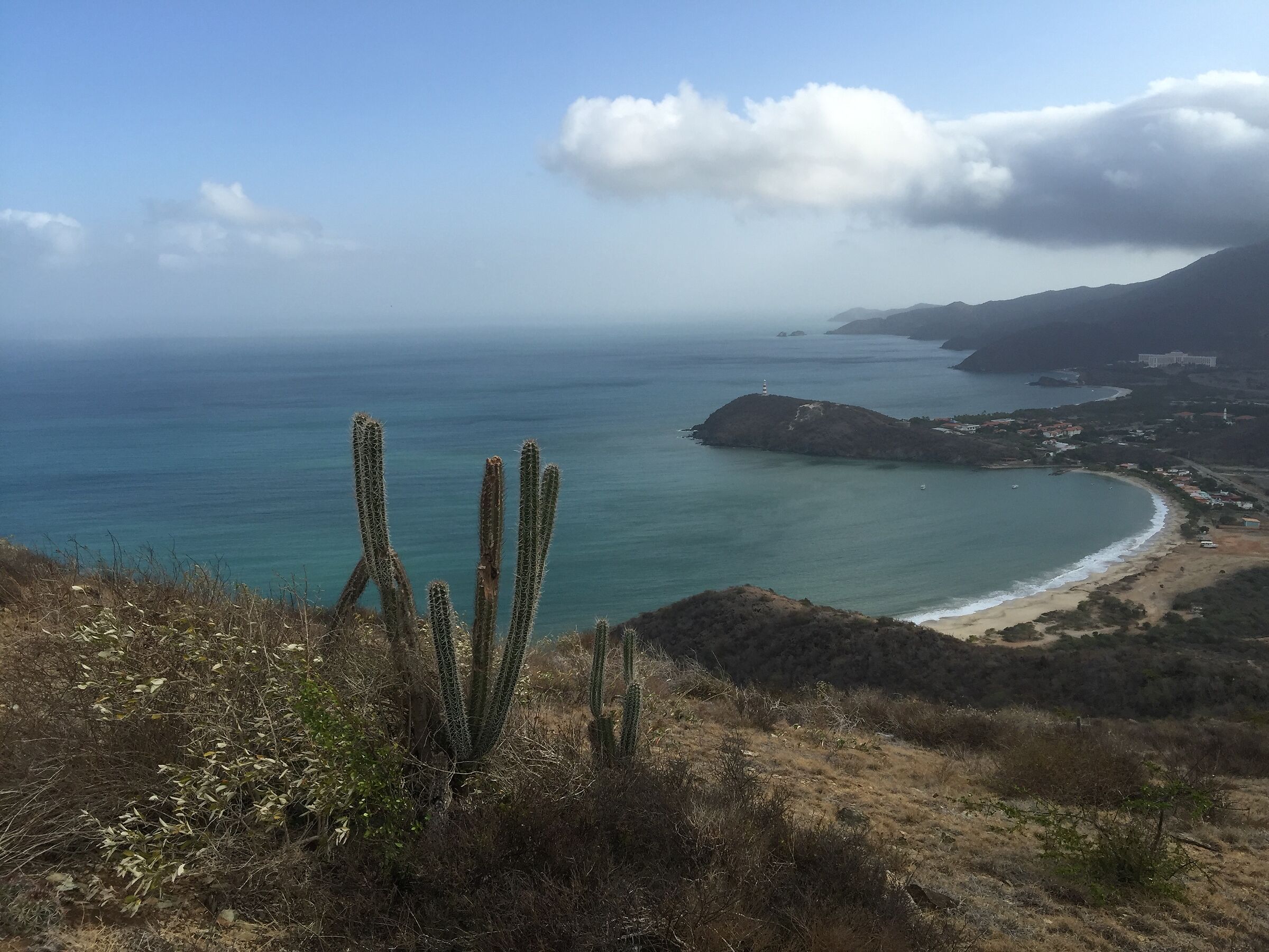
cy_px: 476
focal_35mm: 29
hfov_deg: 61.7
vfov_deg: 48.2
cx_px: 634
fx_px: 1063
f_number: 2.2
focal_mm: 4.15
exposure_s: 1/1582
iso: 32
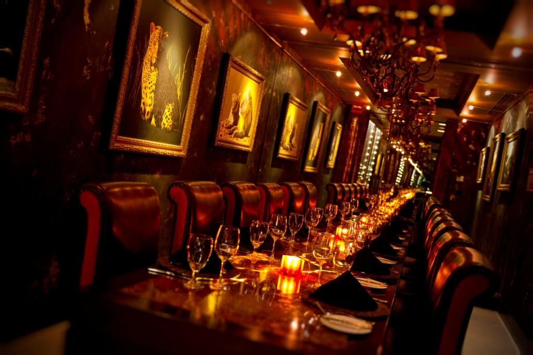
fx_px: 562
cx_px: 266
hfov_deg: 50.7
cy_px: 178
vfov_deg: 35.0
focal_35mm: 38
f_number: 2.8
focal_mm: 38
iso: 800
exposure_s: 2
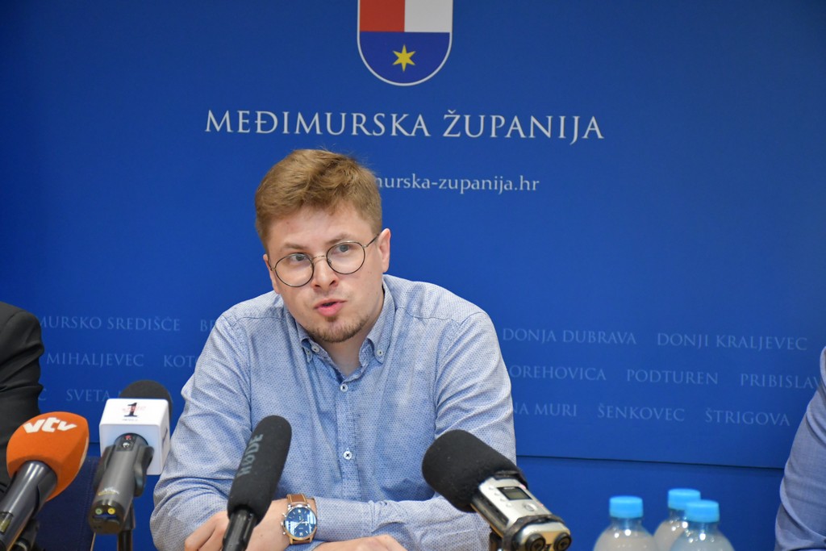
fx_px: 1927
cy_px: 276
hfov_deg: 24.2
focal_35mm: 84
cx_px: 413
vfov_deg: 16.3
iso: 3200
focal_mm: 56
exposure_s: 1/200
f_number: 4.8
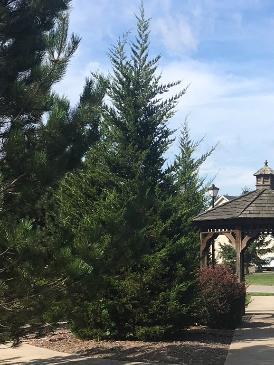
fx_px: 802
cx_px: 276
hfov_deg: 18.8
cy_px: 261
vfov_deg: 25.4
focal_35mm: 76
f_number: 2.2
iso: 25
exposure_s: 1/1221
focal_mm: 4.15
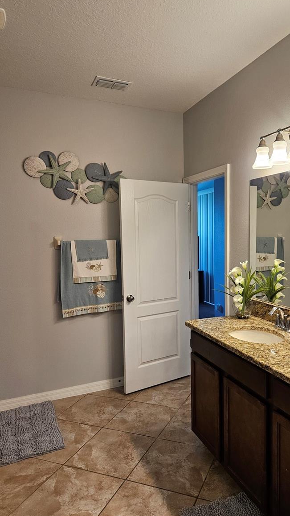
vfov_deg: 71.9
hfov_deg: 44.1
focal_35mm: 26
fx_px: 355
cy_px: 255
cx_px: 179
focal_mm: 5.4
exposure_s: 1/120
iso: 160
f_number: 1.8
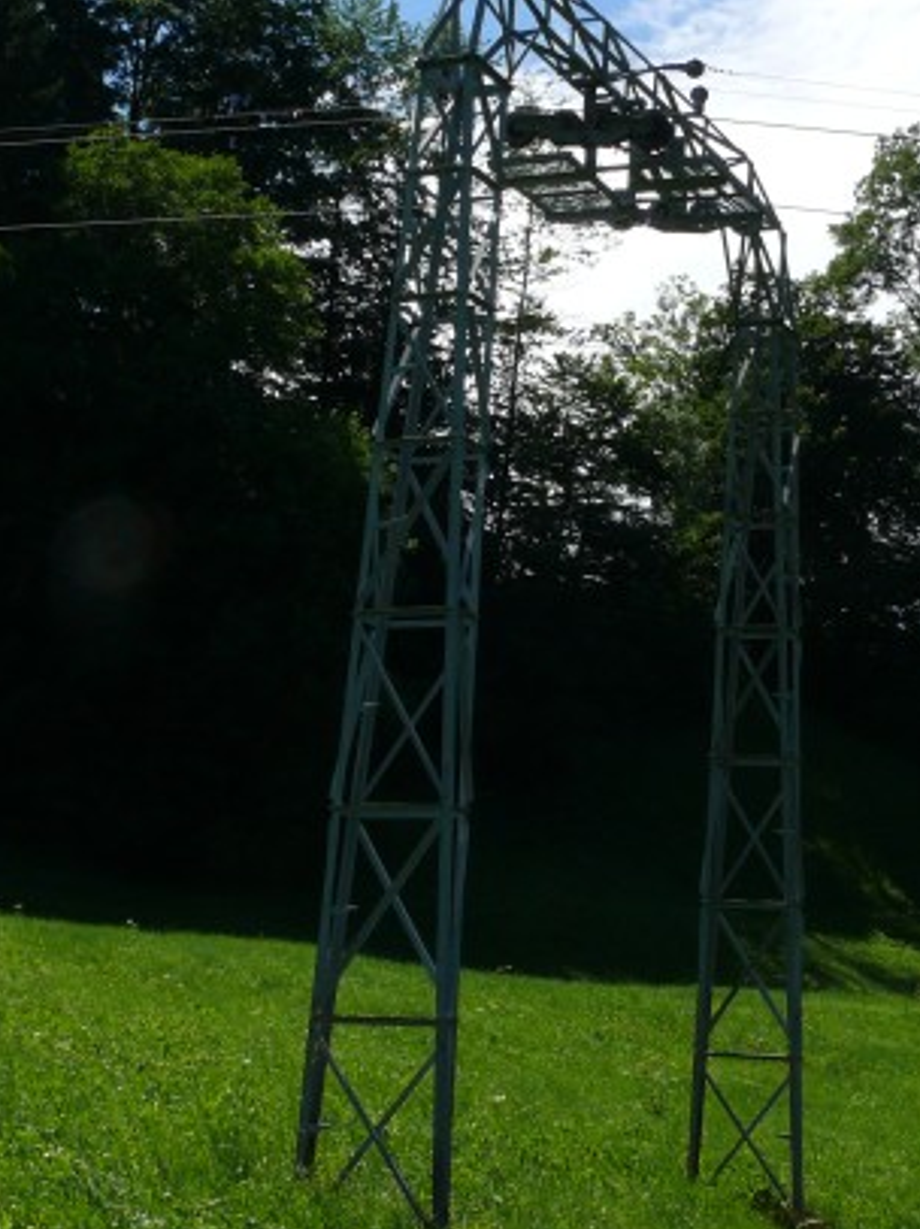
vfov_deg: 28.1
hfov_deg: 21.2
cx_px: 602
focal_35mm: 69
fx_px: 2448
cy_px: 518
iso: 100
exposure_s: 1/500
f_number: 7.1
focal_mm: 7.4
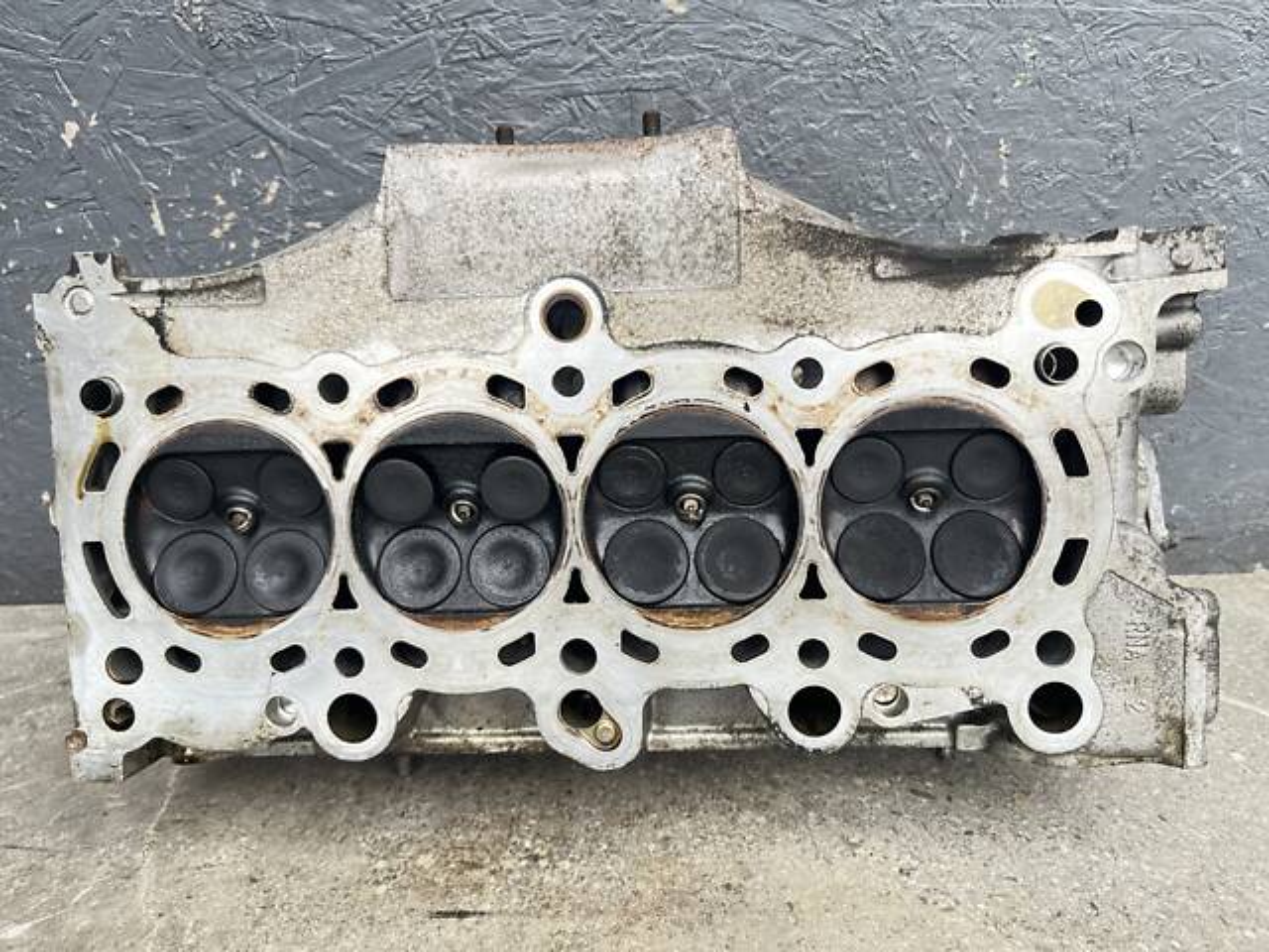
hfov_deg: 67.3
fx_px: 953
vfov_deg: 53.1
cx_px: 634
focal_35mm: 26
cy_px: 476
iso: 80
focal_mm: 5.1
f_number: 1.6
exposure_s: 1/121
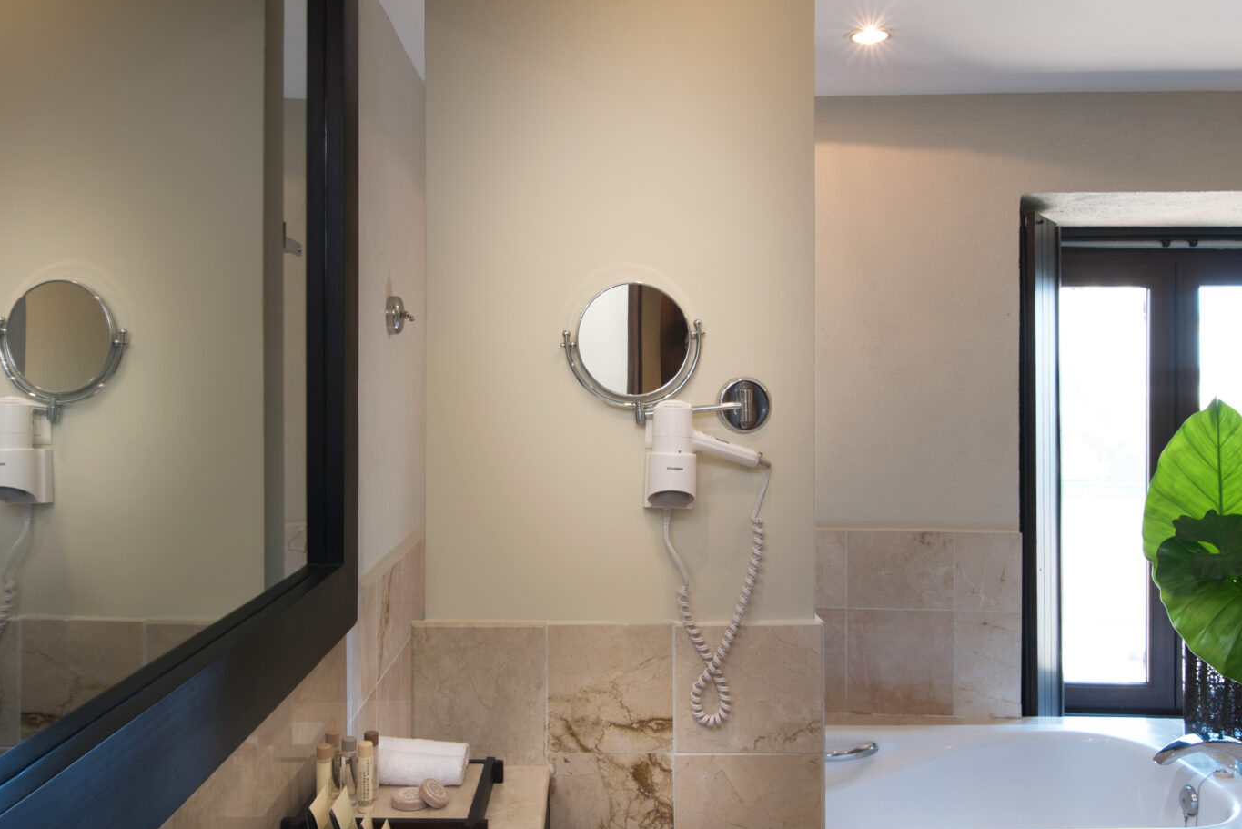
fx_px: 1035
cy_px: 363
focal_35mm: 30
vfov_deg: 43.6
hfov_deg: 61.9
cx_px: 609
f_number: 8
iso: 100
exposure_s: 1/5
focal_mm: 16
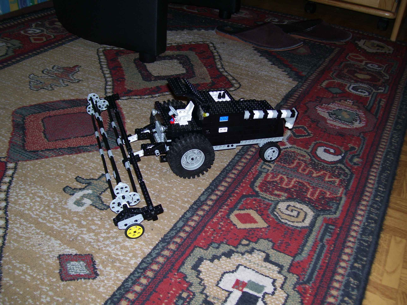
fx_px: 435
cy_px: 152
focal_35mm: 37
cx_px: 204
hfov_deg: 50.1
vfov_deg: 38.7
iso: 80
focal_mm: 6
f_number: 2.7
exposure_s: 1/60
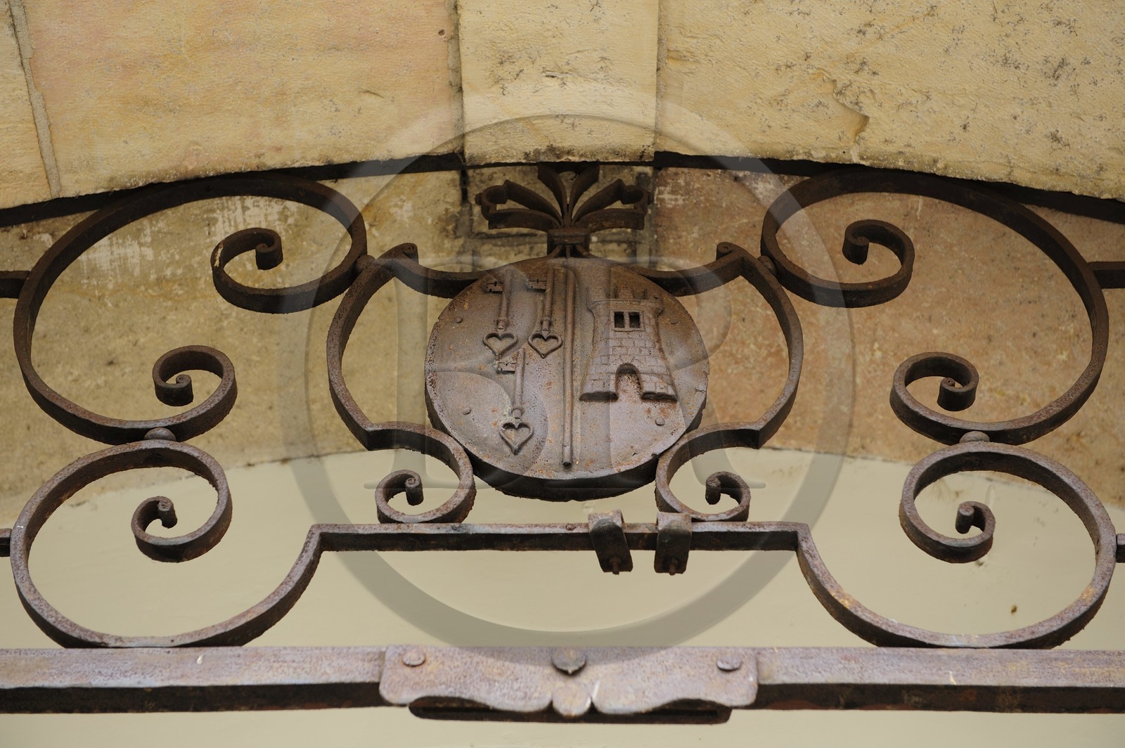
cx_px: 562
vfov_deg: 19.4
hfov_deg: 28.9
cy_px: 374
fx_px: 2186
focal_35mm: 70
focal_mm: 70
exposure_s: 1/160
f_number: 4.5
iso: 200
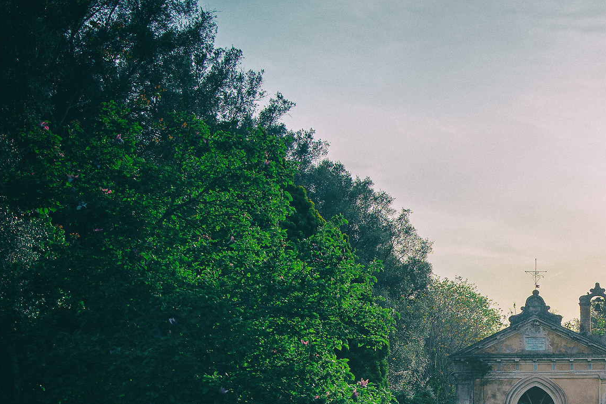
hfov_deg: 27.0
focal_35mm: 73
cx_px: 516
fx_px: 1229
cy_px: 374
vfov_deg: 18.3
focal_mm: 35
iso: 160
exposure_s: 1/1000
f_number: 5
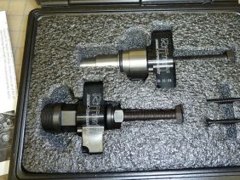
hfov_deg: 57.9
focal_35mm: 31
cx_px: 144
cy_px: 92
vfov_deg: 45.5
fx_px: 215
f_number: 3.3
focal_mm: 4.1
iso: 125
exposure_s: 1/30
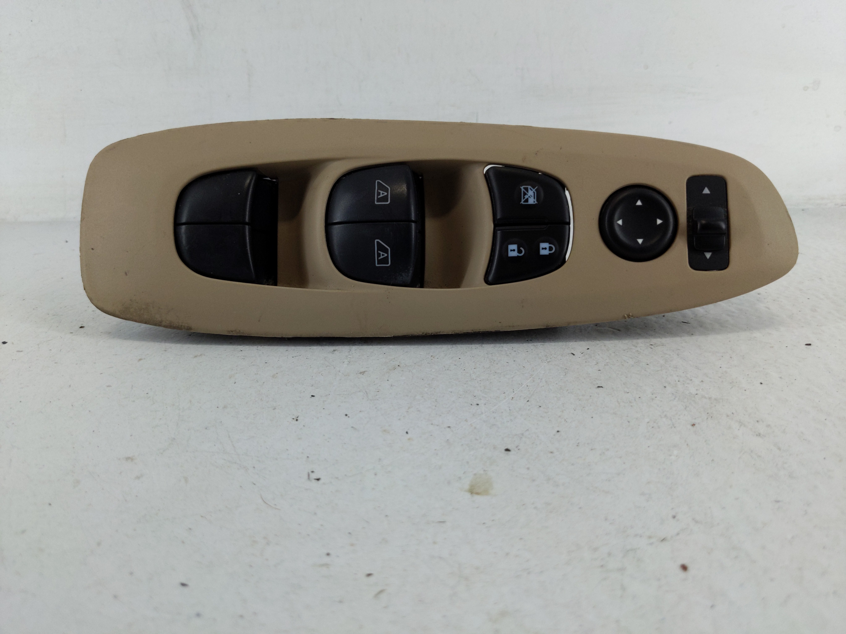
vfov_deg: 54.9
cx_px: 423
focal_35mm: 25
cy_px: 317
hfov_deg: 69.4
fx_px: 611
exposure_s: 1/201
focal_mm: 4.38
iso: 87
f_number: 1.73
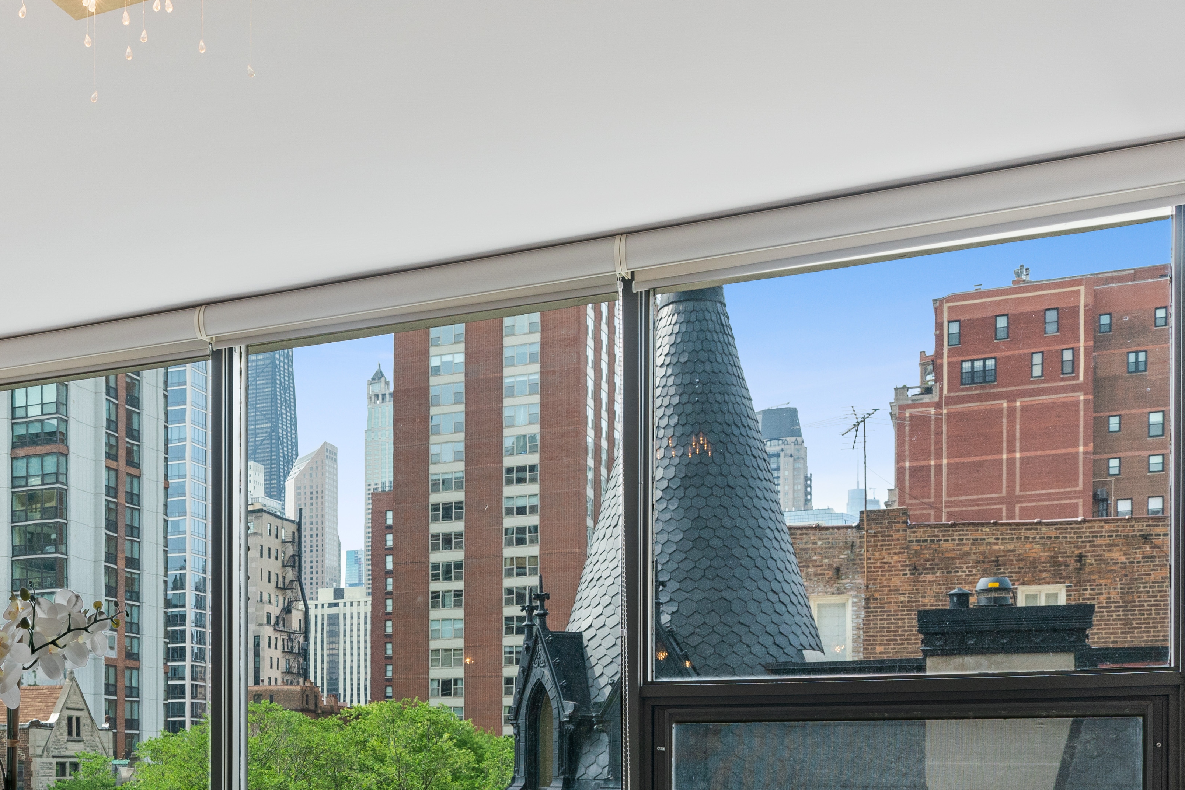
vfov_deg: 27.1
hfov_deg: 38.7
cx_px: 96
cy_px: 780
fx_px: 1547
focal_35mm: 47
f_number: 7.1
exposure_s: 1/10
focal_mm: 19
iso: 320
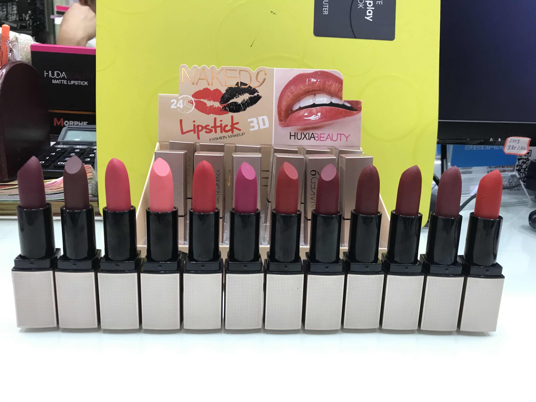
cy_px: 201
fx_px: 434
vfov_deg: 49.7
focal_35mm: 28
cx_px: 268
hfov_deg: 63.4
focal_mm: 3.99
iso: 40
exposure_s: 1/17
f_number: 1.8
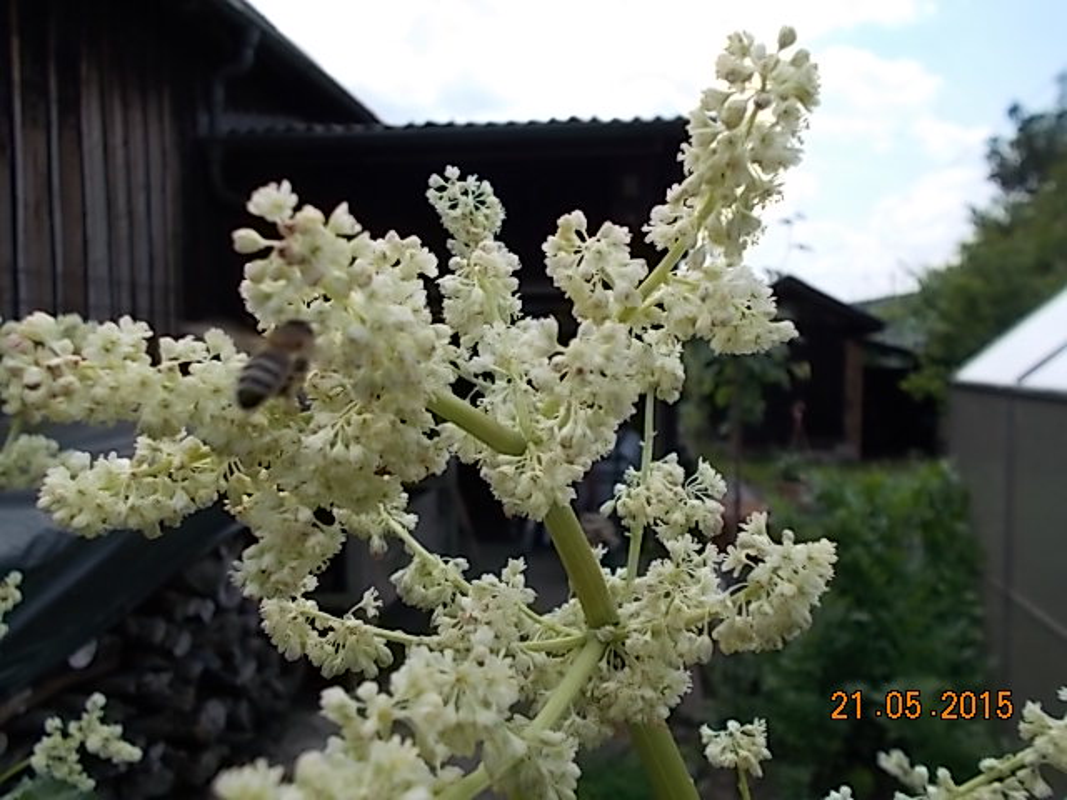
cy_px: 400
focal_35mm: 30
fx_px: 925
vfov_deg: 46.8
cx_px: 534
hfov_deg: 60.0
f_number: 8.6
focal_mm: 5.3
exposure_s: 1/125
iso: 80
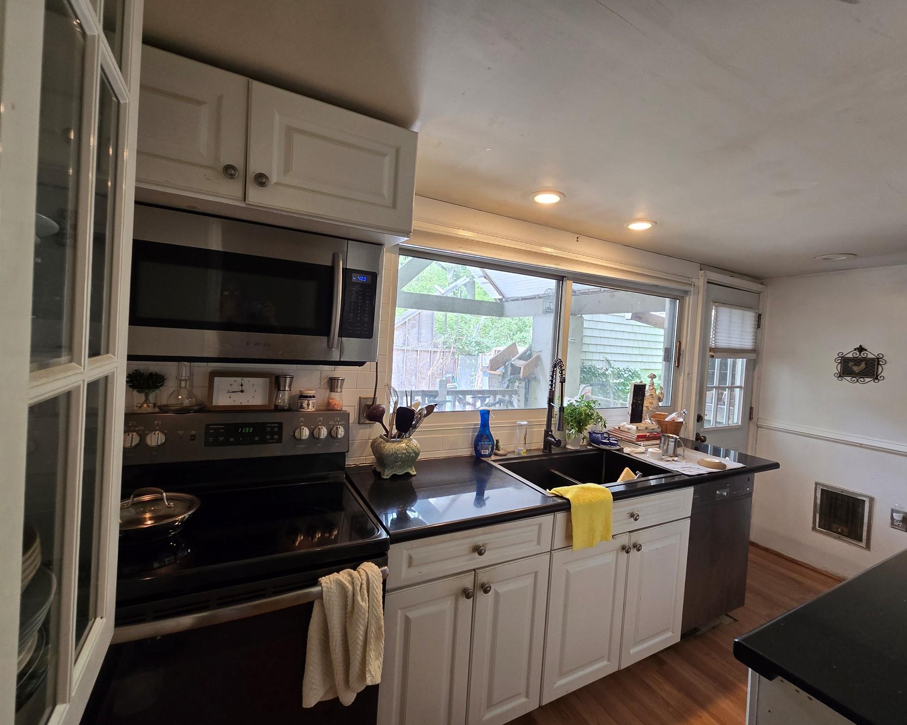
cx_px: 470
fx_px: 376
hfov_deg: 100.7
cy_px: 353
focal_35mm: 14
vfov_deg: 88.0
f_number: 2.2
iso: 125
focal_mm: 2.2
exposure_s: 1/60
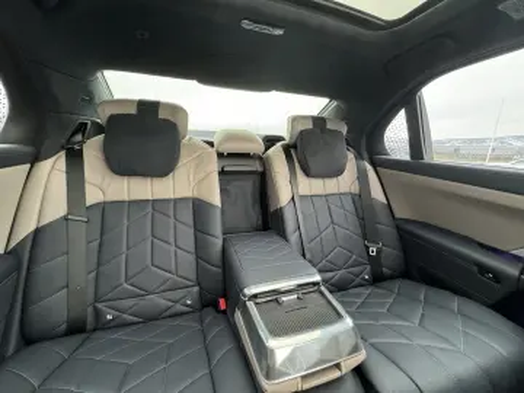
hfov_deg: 102.1
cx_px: 262
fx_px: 212
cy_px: 196
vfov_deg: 85.7
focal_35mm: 14
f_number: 2.2
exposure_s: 1/60
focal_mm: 2.22
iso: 800
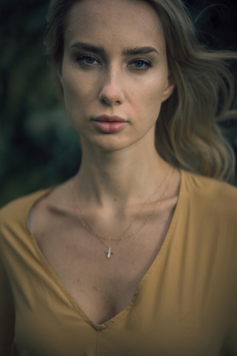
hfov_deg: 16.1
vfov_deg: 23.9
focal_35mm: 85
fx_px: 839
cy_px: 178
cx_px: 118
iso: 100
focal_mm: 85
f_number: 1.4
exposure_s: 1/6400
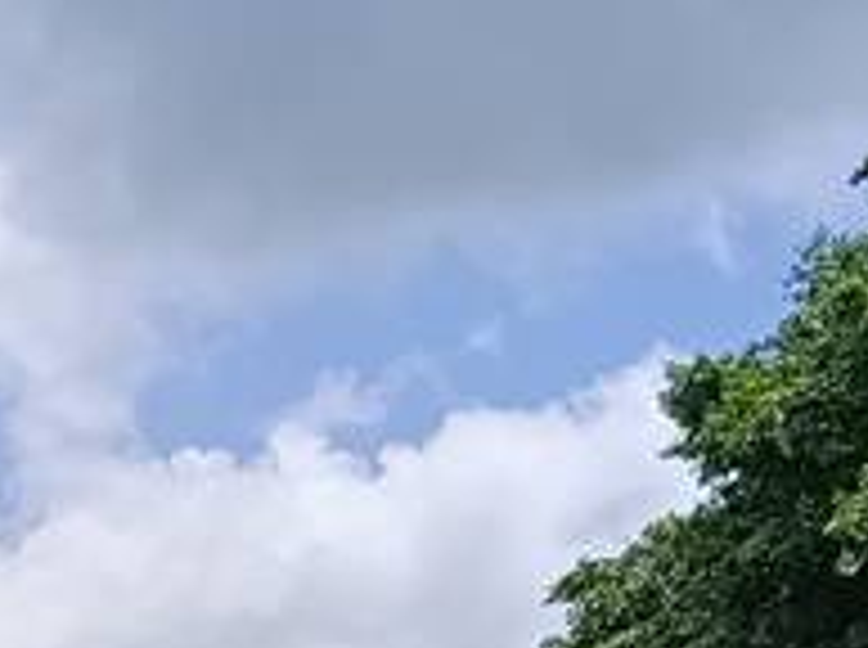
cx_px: -297
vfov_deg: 7.7
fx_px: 4680
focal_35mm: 187
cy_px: 1102
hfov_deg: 10.3
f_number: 1.5
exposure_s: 1/2160
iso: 50
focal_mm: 4.94
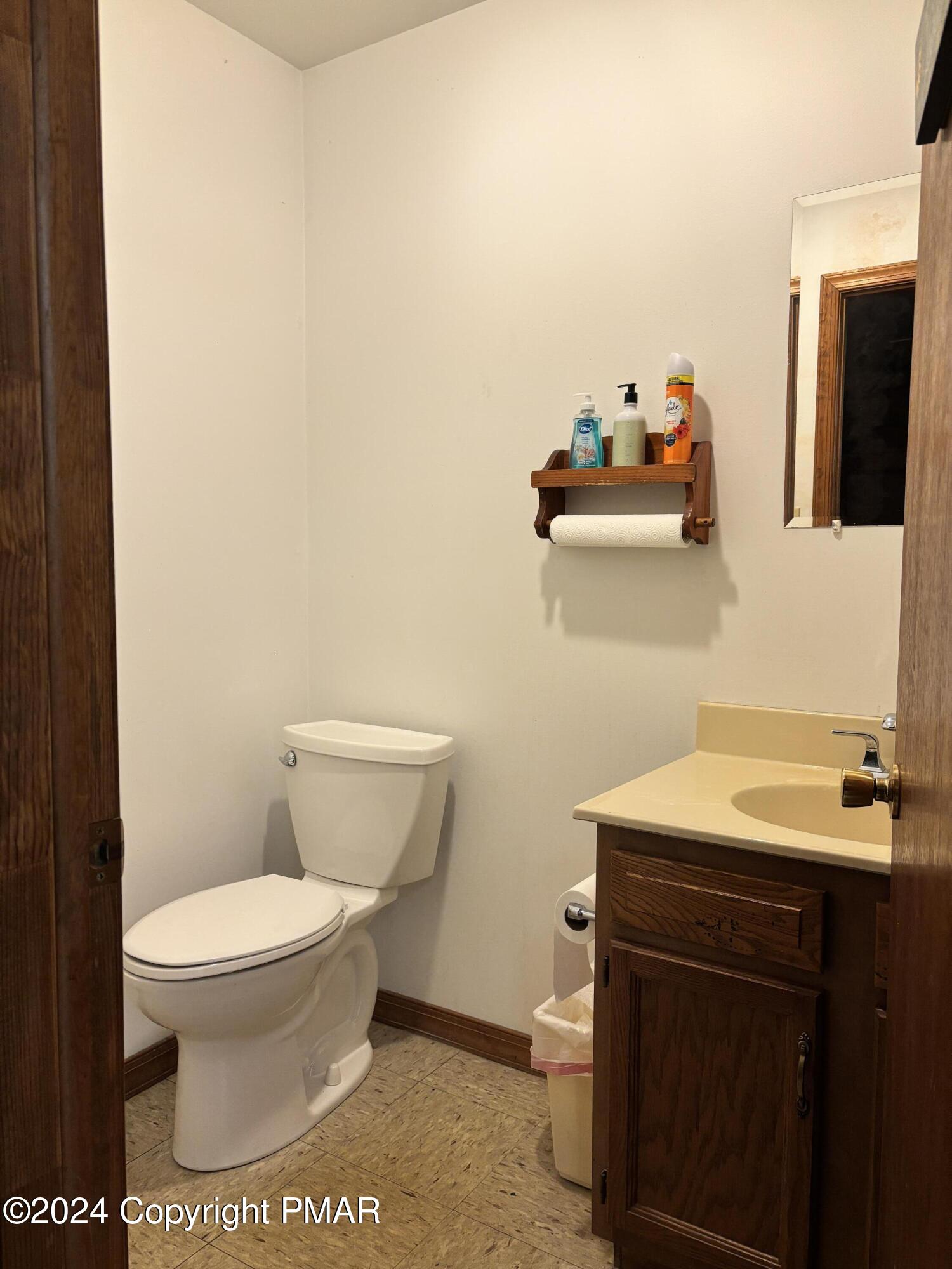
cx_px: 476
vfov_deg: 67.3
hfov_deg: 53.1
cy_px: 634
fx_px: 953
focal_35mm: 26
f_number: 1.6
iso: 125
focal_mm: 5.96
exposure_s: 1/60
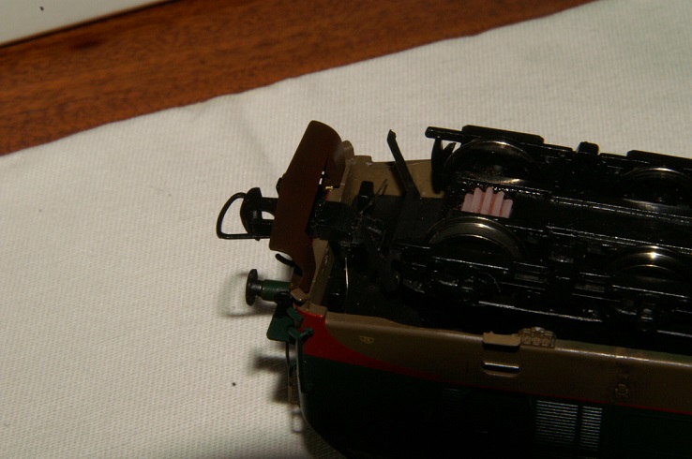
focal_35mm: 112
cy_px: 230
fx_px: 2160
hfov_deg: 18.2
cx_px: 346
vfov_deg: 12.1
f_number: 32
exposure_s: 1/125
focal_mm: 75
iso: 800
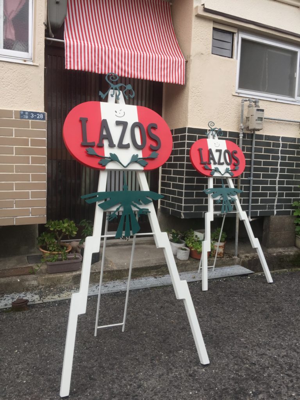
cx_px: 150
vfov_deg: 61.7
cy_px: 200
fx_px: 335
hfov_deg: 48.2
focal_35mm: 29
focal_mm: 4.15
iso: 32
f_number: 2.2
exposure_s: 1/120
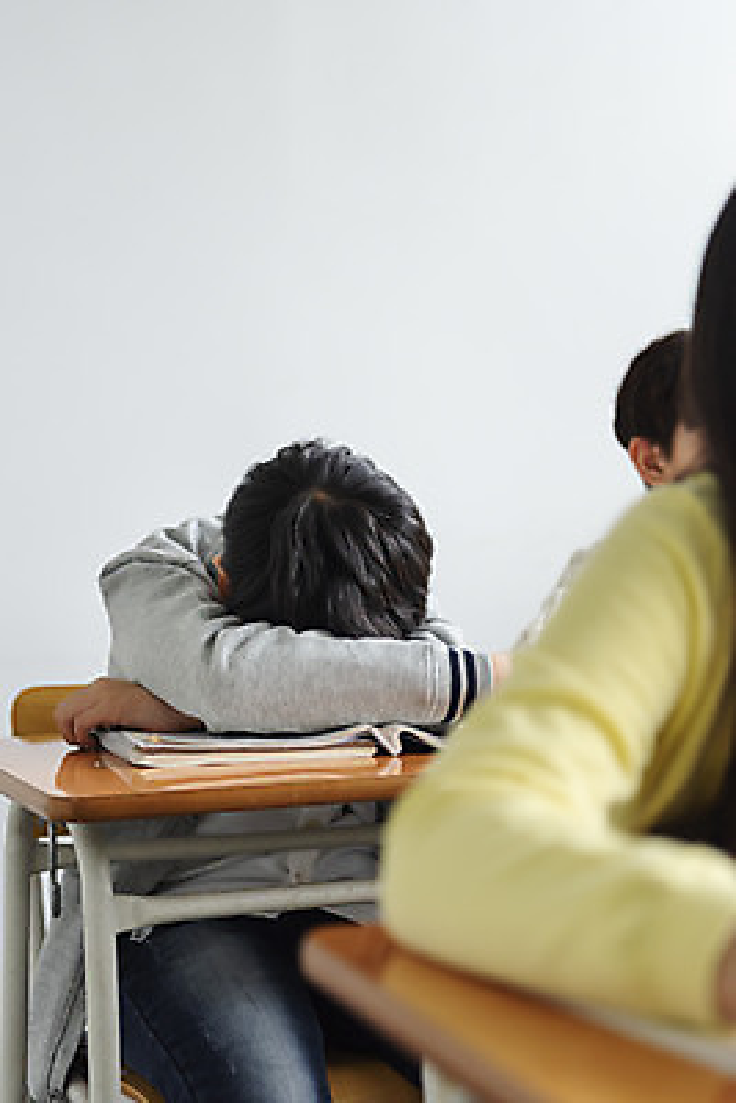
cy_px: 552
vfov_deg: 36.2
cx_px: 368
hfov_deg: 24.6
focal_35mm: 55
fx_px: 1685
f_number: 2.8
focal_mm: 55
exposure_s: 1/200
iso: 640
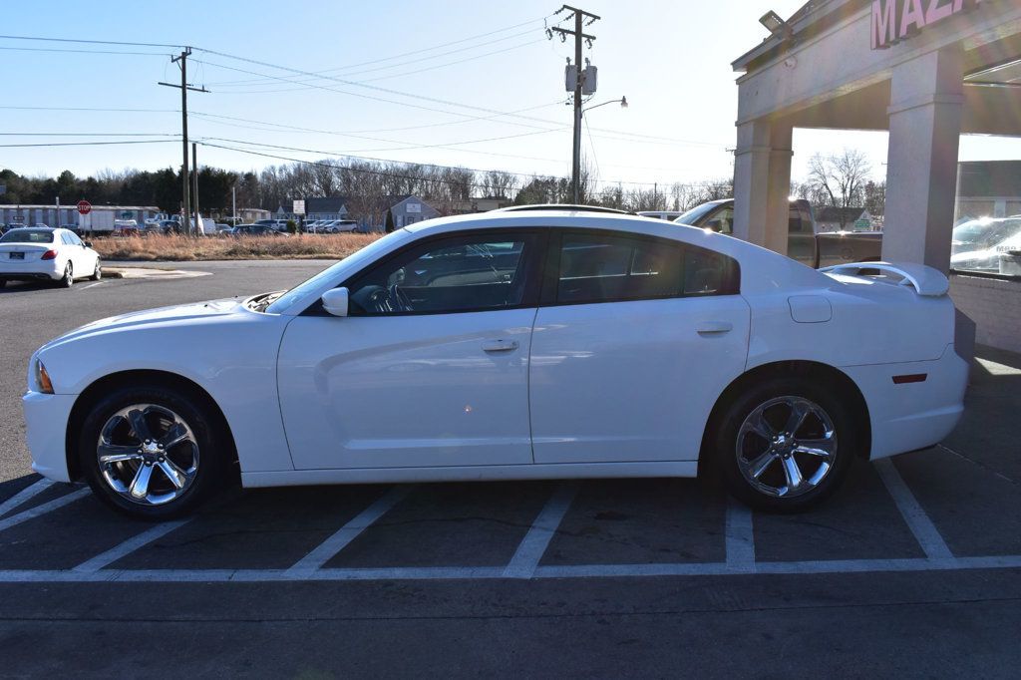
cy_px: 340
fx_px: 851
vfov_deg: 43.6
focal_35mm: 30
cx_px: 510
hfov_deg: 61.9
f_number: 11
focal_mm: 20
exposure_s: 1/400
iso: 400
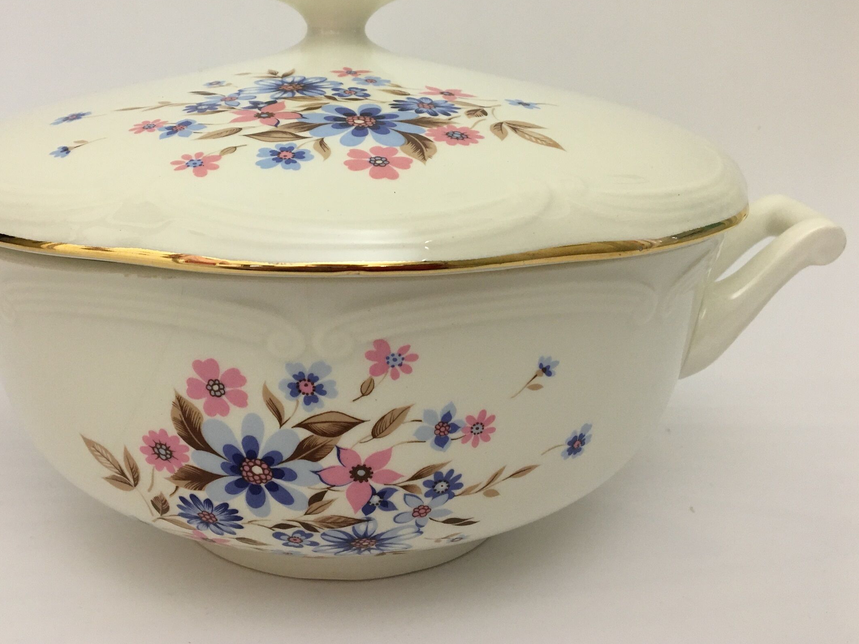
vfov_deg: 38.5
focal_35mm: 37
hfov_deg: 49.8
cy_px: 263
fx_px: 918
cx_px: 339
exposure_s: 1/33
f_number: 2.2
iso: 125
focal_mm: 4.15
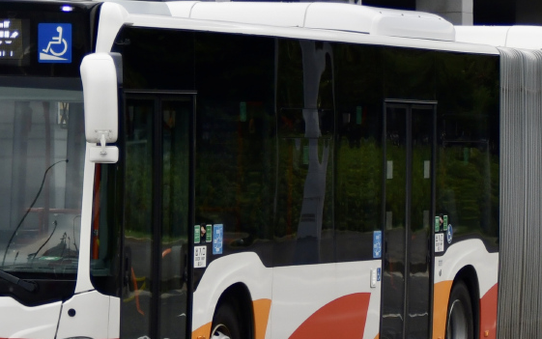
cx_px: 210
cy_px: 108
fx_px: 3664
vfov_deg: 5.3
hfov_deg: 8.5
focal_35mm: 248
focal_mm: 70
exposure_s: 1/640
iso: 400
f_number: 5
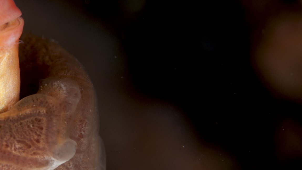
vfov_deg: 4.7
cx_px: 69
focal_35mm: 257
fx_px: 2057
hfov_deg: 8.4
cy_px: 97
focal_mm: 105
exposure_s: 1/200
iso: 100
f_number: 14
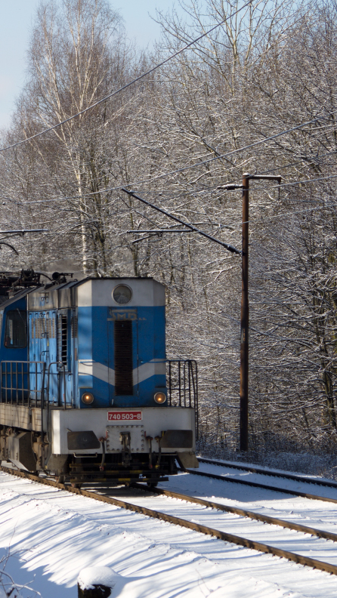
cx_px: -85
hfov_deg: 5.8
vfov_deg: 10.3
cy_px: 299
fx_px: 3317
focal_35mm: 209
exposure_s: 1/400
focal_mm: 87.5
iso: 200
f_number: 8
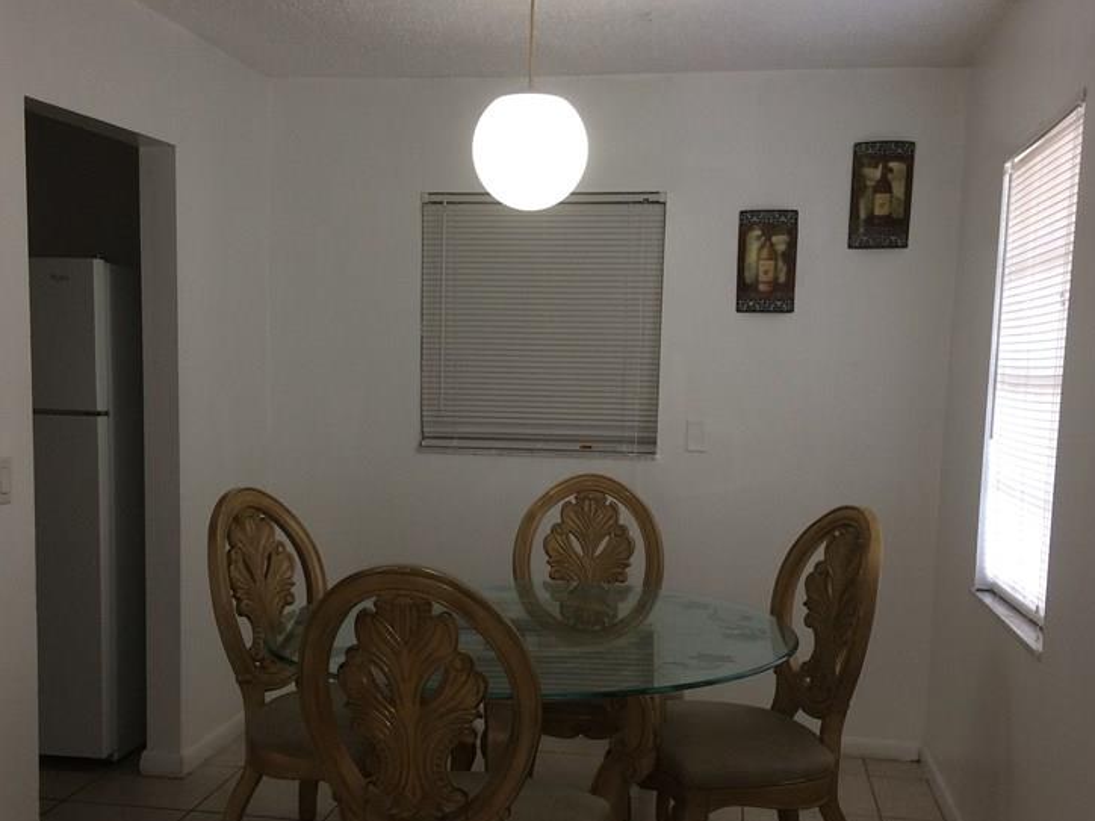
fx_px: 1297
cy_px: 529
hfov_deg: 45.7
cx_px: 507
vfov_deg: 34.9
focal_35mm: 41
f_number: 2.2
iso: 64
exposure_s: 1/30
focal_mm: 4.15
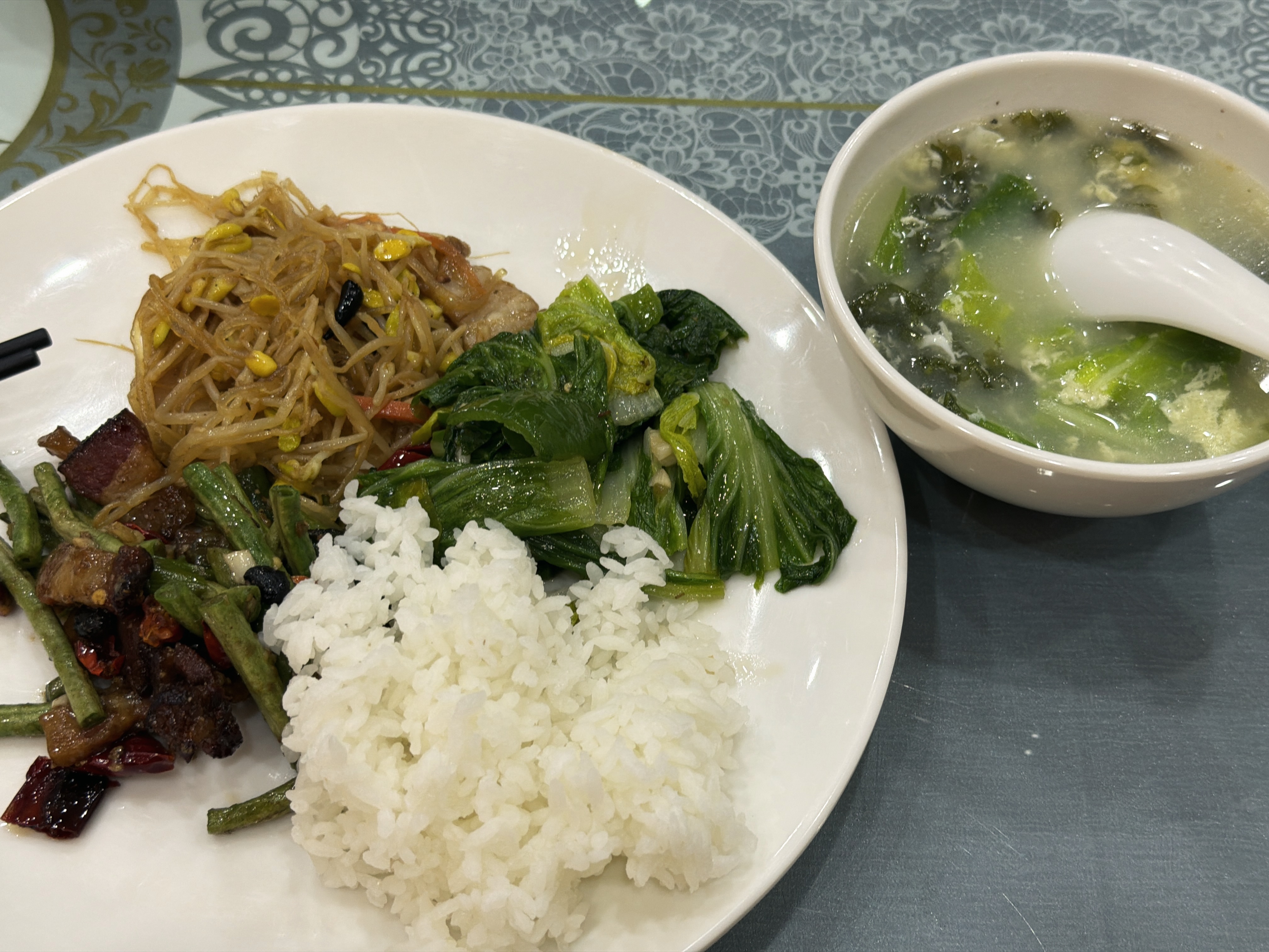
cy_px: 476
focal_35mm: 48
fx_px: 1760
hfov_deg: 39.7
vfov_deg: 30.3
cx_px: 634
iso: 50
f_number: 1.78
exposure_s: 1/50
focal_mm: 6.76
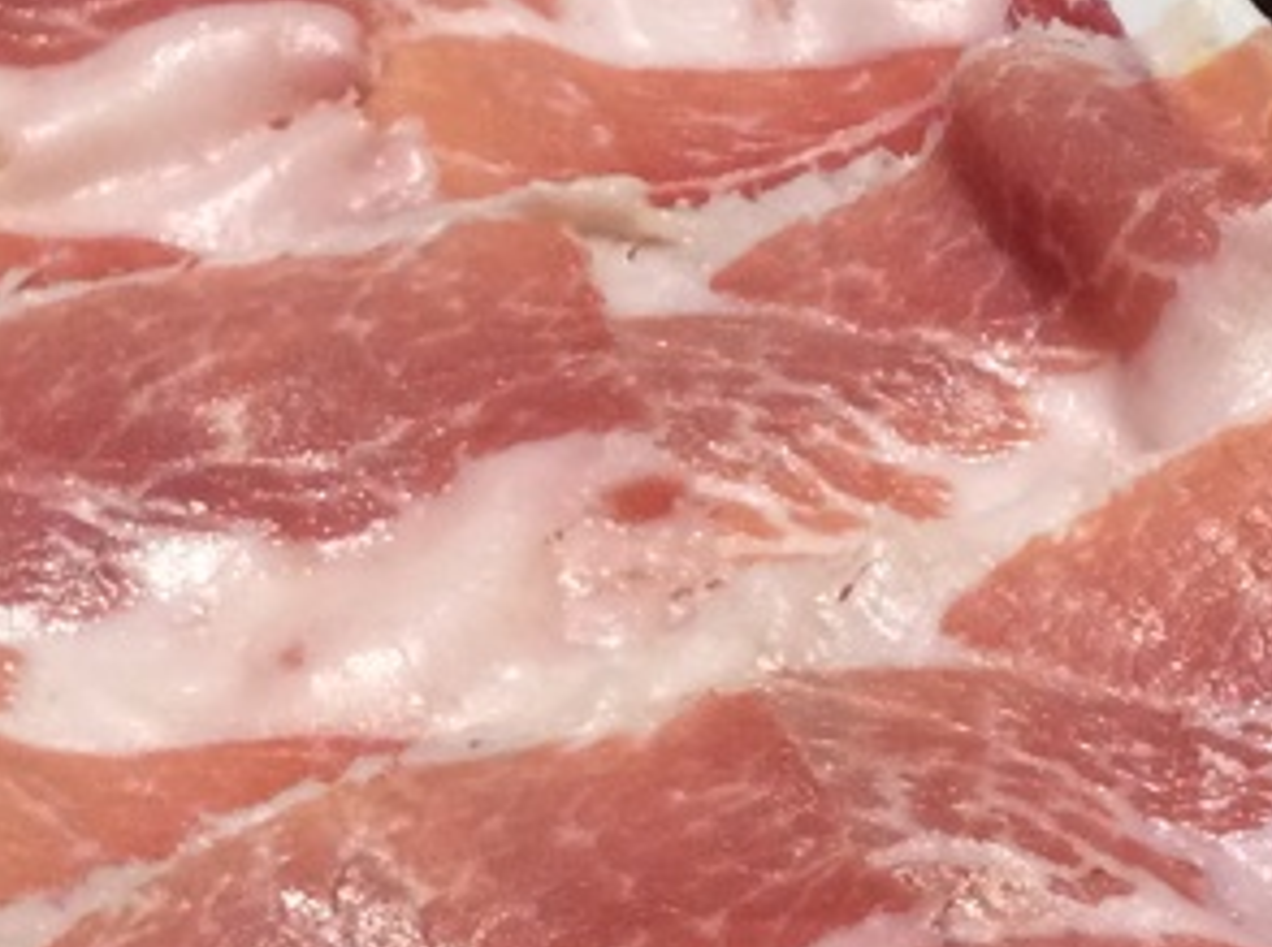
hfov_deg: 17.9
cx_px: 1047
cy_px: 257
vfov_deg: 13.5
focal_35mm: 109
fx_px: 3996
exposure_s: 1/25
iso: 125
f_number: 2.4
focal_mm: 3.3
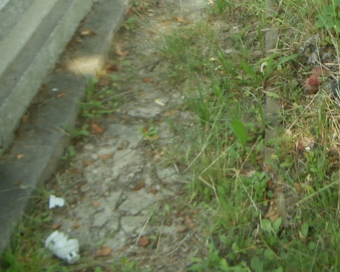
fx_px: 654
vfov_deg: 22.9
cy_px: 32
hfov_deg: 28.0
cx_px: 311
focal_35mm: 65
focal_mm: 4.2
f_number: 3
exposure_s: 1/80
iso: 100
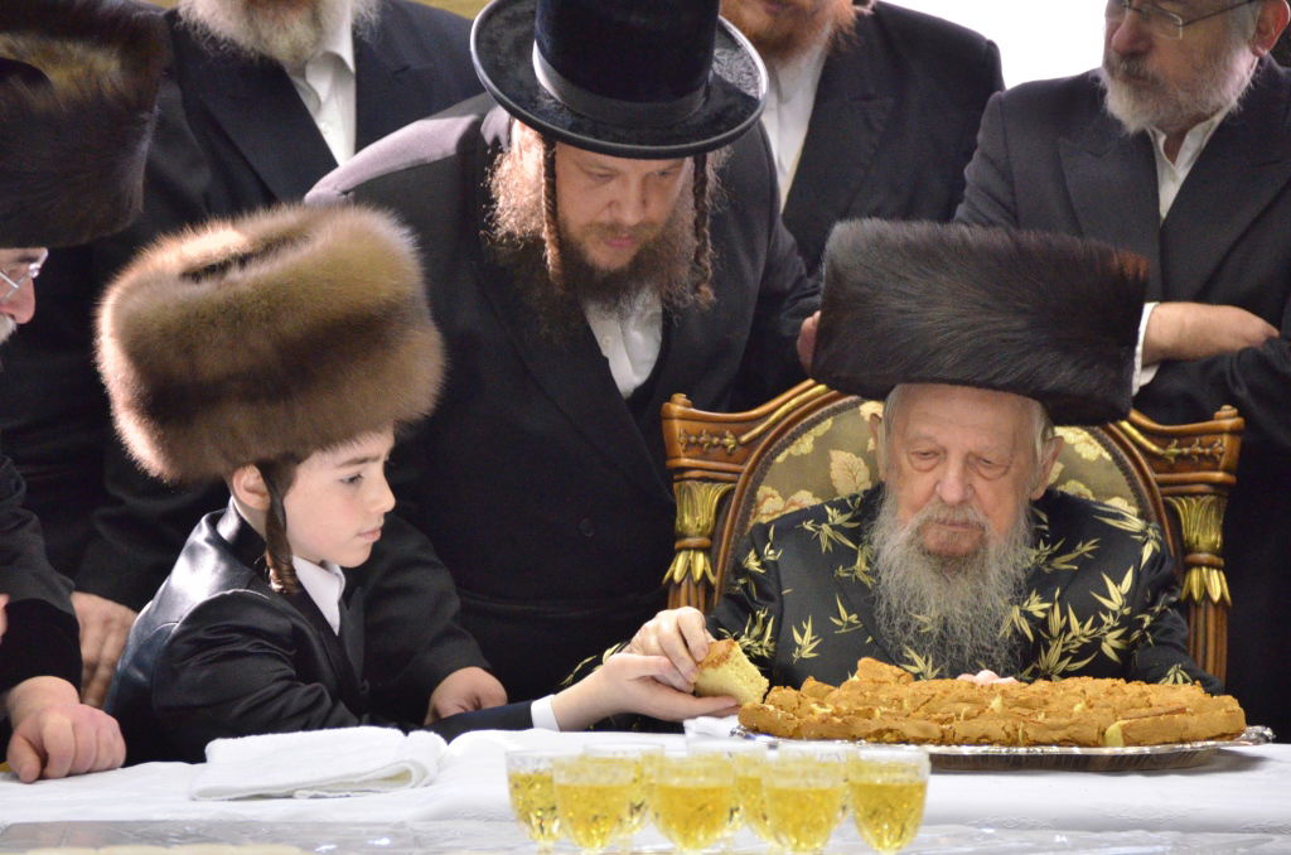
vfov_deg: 3.5
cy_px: 428
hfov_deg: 5.3
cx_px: 646
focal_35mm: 390
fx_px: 13955
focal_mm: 260
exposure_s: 1/100
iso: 3200
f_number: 5.6
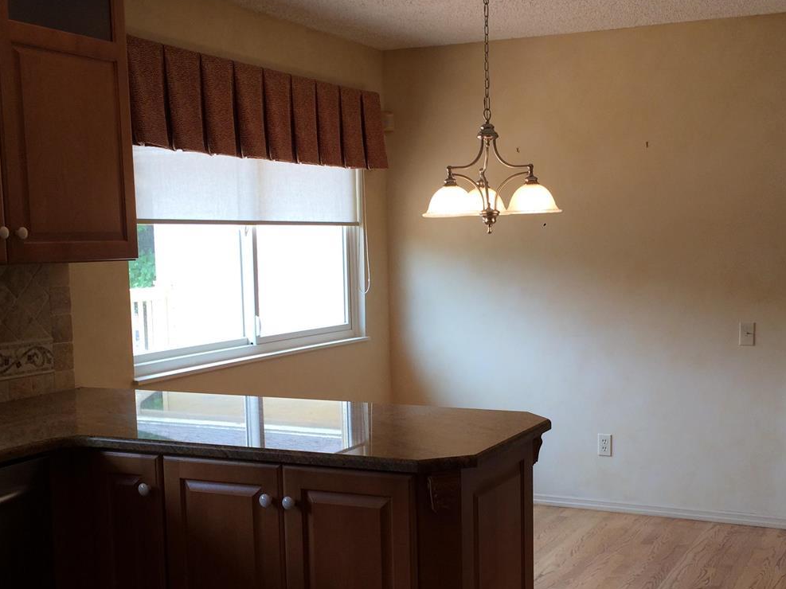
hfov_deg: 40.3
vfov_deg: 30.7
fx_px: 1067
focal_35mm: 47
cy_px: 382
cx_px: 470
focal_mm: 4.15
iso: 50
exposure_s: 1/120
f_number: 2.2
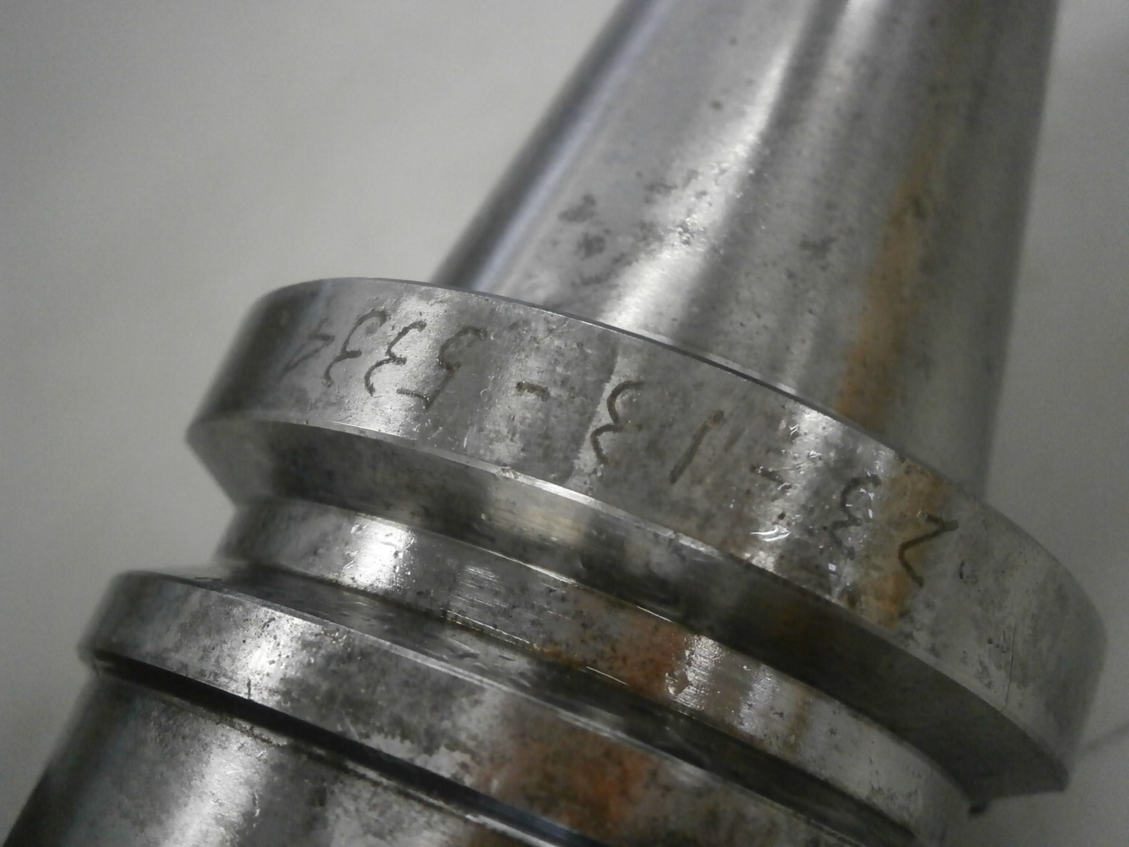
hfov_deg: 40.4
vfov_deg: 30.9
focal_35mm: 47
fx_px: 1533
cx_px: 564
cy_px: 424
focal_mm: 8.3
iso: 640
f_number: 3.4
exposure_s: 1/250
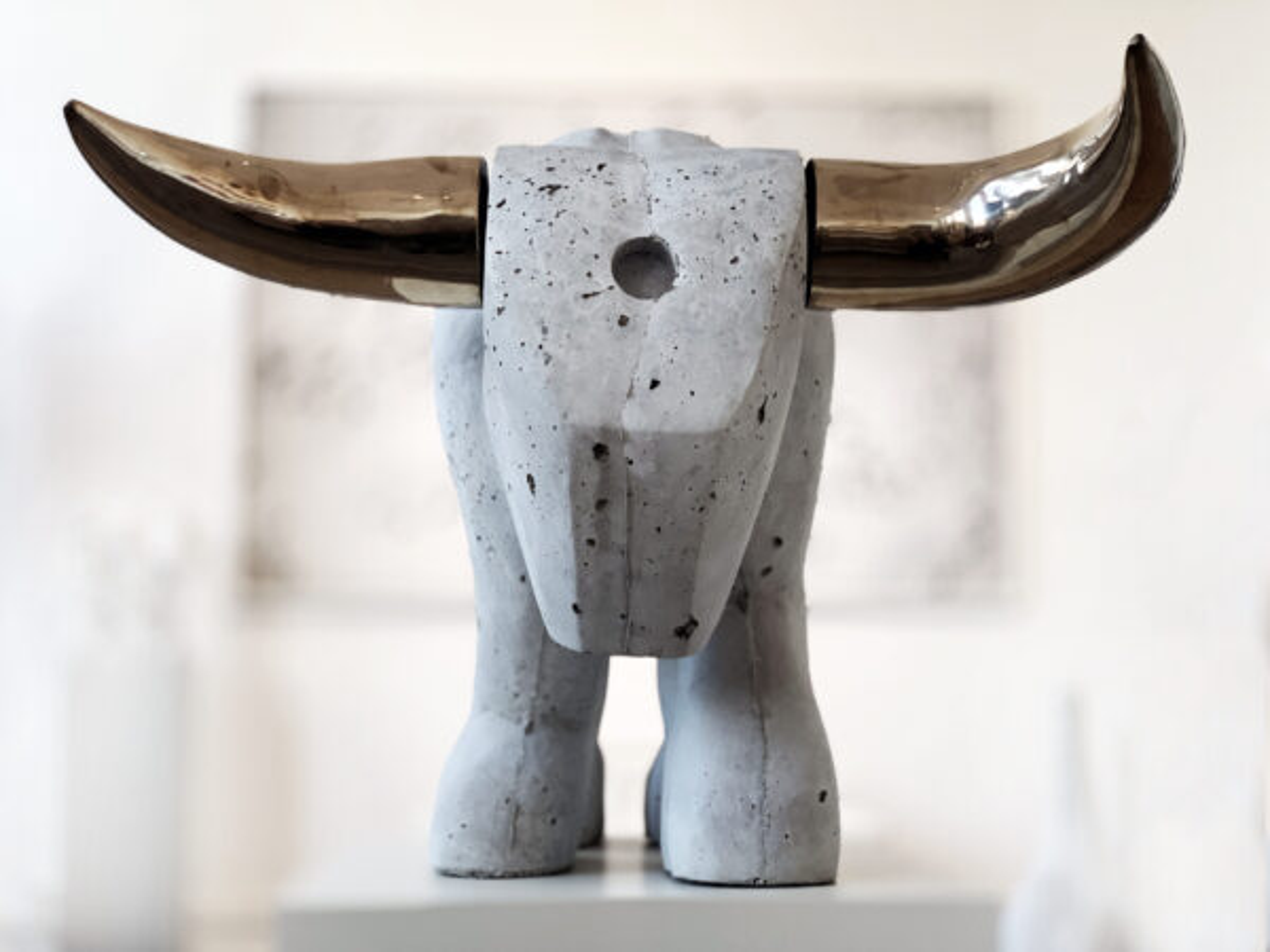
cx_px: 635
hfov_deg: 36.8
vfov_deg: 28.0
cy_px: 476
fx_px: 1908
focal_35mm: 52
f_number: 2.4
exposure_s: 1/122
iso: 100
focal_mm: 6
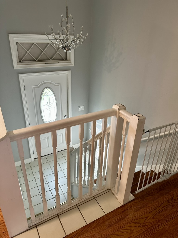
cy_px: 119
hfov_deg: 56.8
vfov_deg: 71.6
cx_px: 89
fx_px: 165
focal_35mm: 24
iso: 250
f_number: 1.78
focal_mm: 6.86
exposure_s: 1/60
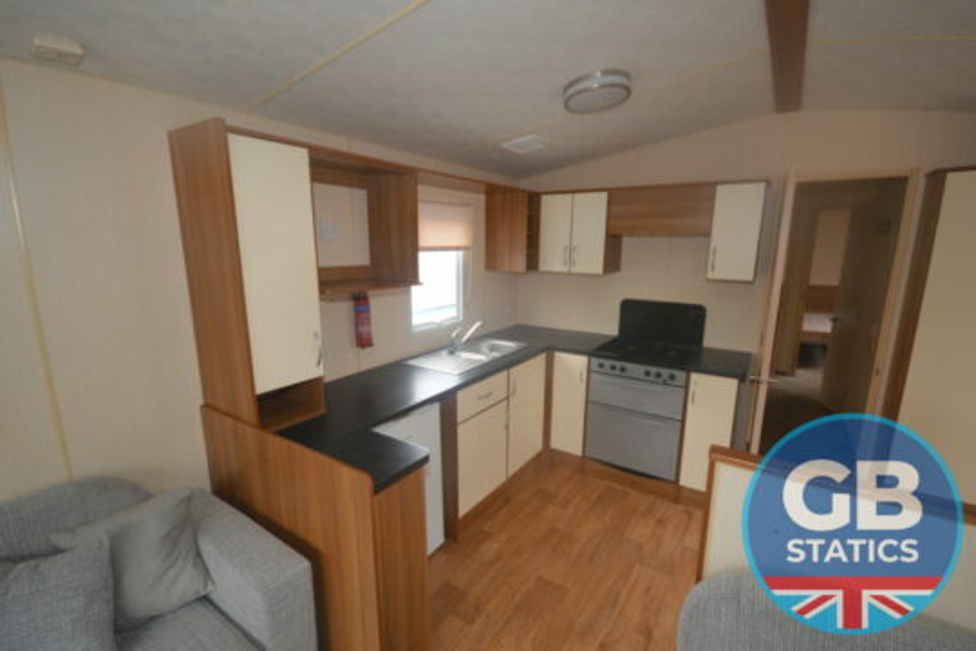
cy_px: 326
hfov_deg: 100.4
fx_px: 407
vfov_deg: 77.3
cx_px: 488
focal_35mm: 15
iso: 640
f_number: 4
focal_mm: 10
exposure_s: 1/60
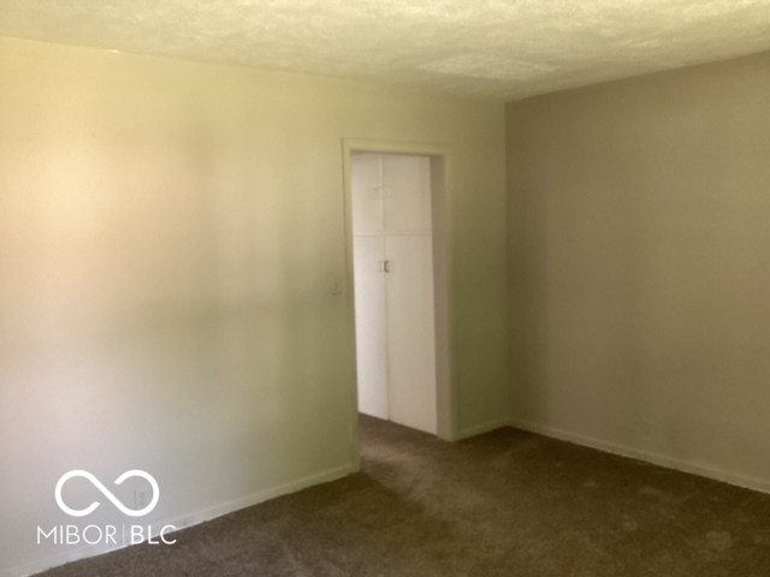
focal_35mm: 31
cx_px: 385
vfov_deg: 45.4
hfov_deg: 58.4
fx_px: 690
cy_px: 288
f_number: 2.4
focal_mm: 3.3
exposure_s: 1/33
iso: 250
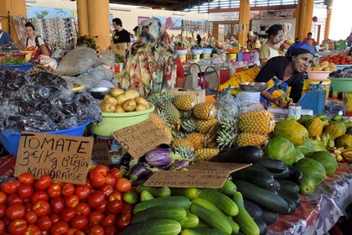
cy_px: 118
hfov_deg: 48.5
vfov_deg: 33.4
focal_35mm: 40
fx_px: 391
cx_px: 176
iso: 800
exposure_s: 1/40
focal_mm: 40
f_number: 11
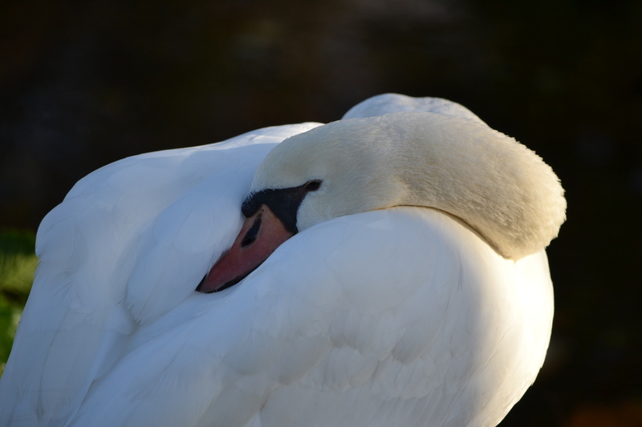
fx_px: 4947
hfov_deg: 7.4
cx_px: 321
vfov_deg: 5.0
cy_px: 214
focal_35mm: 278
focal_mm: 185
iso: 200
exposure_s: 1/400
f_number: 5
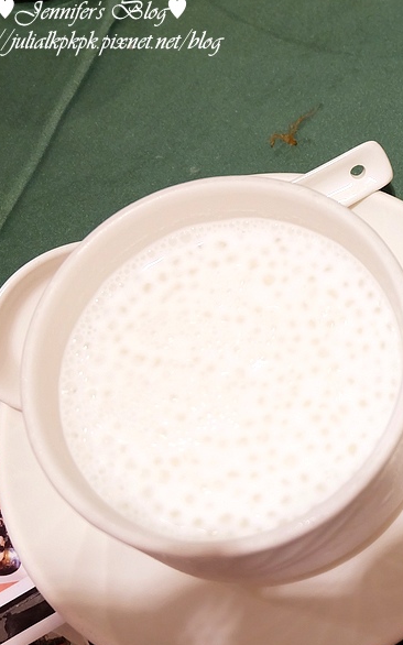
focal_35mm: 57
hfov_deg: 20.8
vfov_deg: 35.7
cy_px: 330
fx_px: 1002
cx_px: 521
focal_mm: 21.1
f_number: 4
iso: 800
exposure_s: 1/40
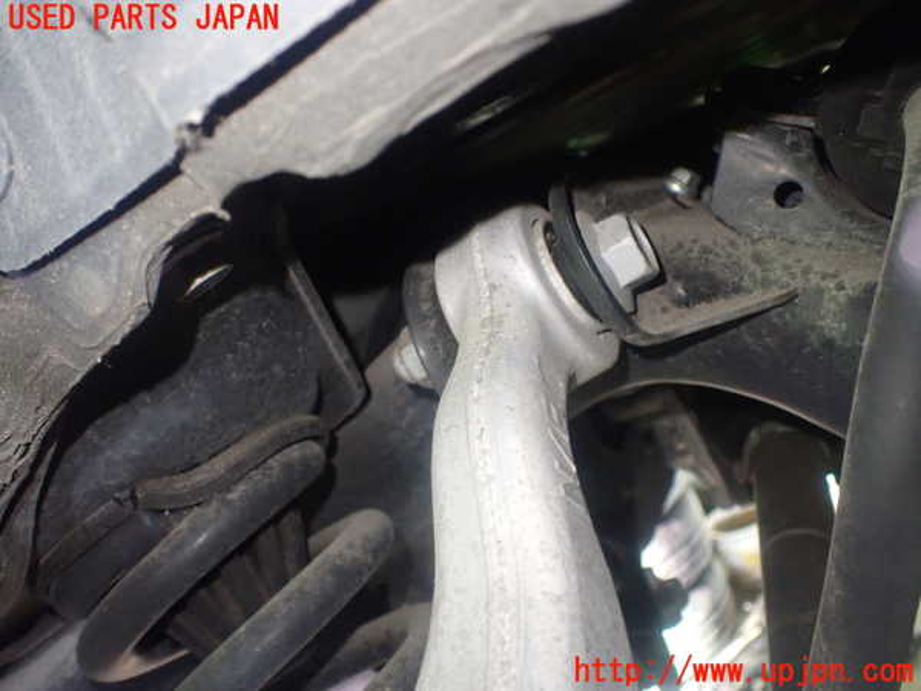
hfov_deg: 60.0
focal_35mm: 30
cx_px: 460
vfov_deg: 46.8
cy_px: 346
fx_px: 798
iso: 800
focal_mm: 5.4
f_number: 2.3
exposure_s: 1/50
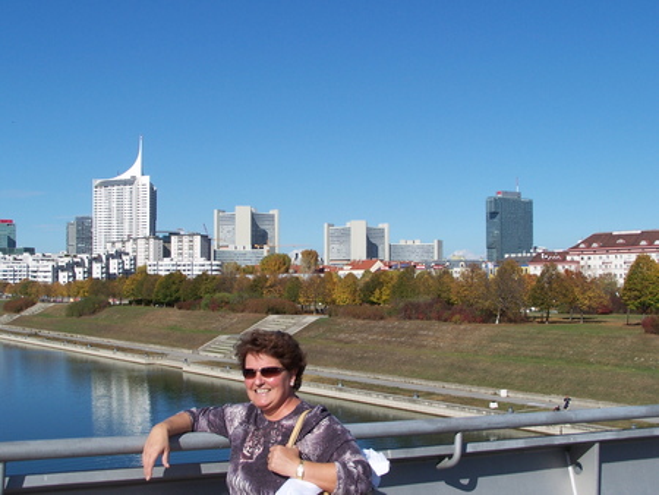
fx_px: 971
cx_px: 330
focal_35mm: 51
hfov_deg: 37.5
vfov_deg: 28.6
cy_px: 248
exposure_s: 1/1000
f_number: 4.5
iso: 80
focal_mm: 8.5
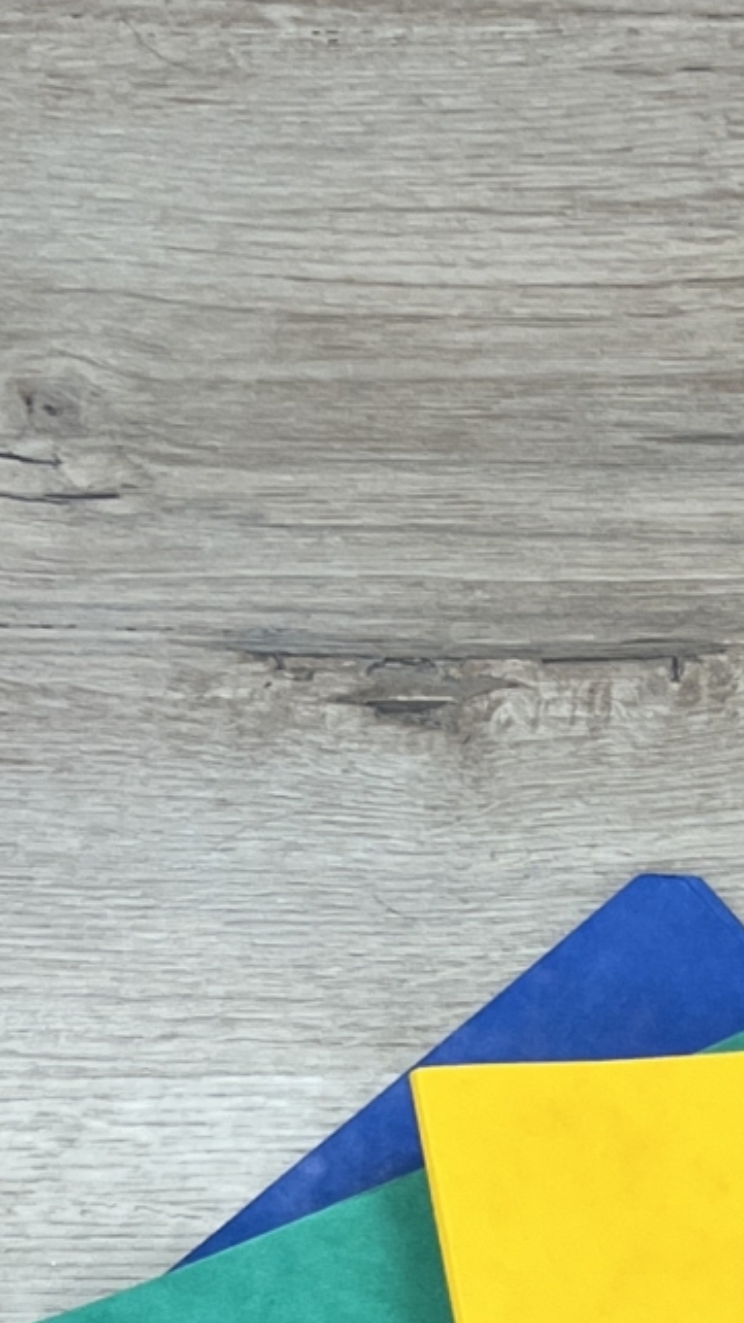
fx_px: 3964
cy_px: 2057
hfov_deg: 10.0
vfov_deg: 16.9
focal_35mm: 113
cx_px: 1412
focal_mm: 5.1
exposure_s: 1/100
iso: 40
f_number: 1.6
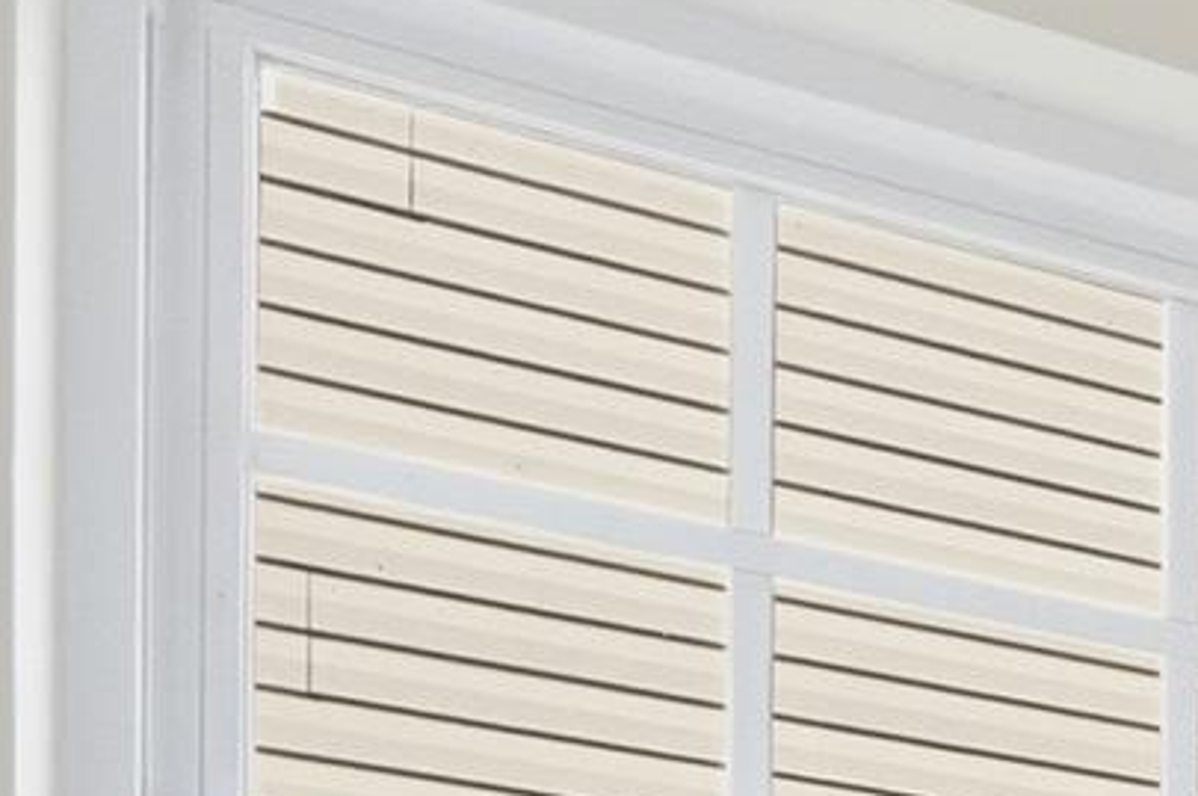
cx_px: 2863
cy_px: 1764
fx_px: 2692
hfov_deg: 15.0
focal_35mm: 81
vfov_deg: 13.5
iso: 400
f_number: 10
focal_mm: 16
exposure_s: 1/1000
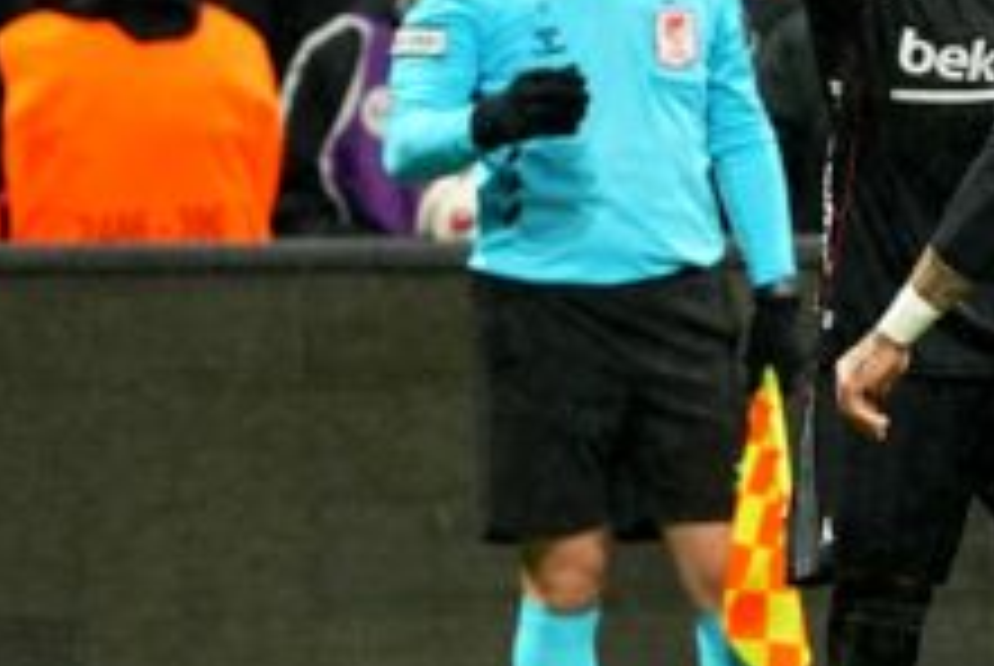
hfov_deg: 2.4
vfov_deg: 1.6
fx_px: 23611
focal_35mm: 854
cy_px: 238
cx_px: 1408
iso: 2000
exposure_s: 1/1000
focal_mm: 200
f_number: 3.5
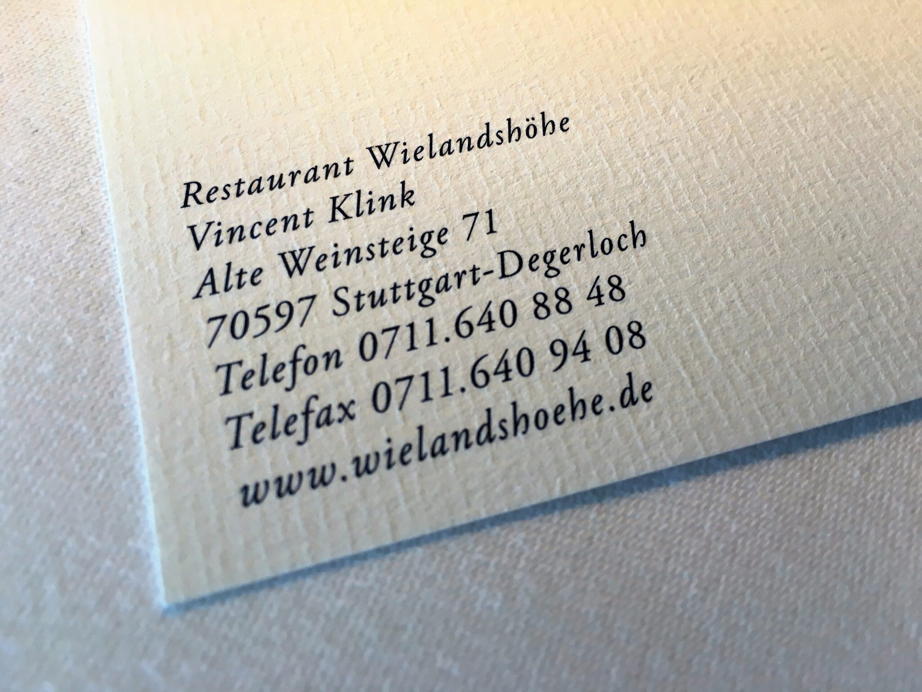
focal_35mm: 29
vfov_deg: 48.2
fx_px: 772
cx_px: 461
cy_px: 346
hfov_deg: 61.7
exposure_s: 1/33
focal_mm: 4.15
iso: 25
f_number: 2.2
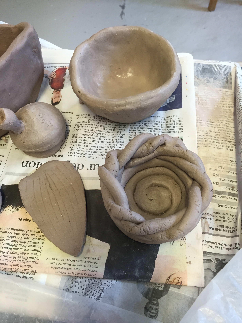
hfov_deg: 48.2
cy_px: 162
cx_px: 121
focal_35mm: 29
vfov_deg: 61.7
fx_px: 270
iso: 50
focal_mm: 4.15
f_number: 2.2
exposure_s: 1/30
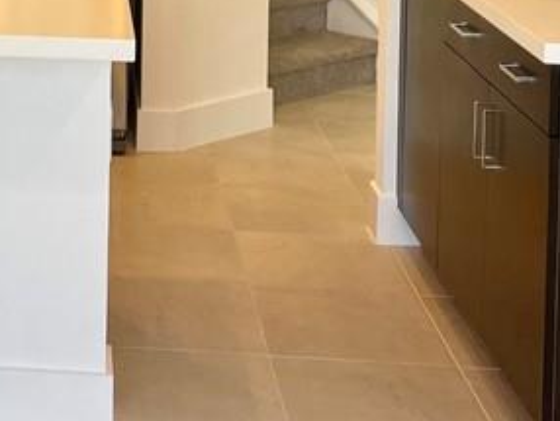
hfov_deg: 20.2
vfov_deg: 14.7
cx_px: -47
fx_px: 1506
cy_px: -233
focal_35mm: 93
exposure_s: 1/120
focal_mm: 5.7
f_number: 1.5
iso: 80
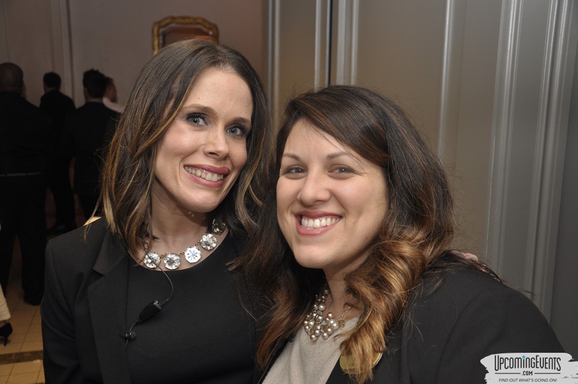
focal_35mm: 39
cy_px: 192
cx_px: 289
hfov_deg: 49.6
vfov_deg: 34.1
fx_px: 625
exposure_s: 1/60
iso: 400
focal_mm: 26
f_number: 5
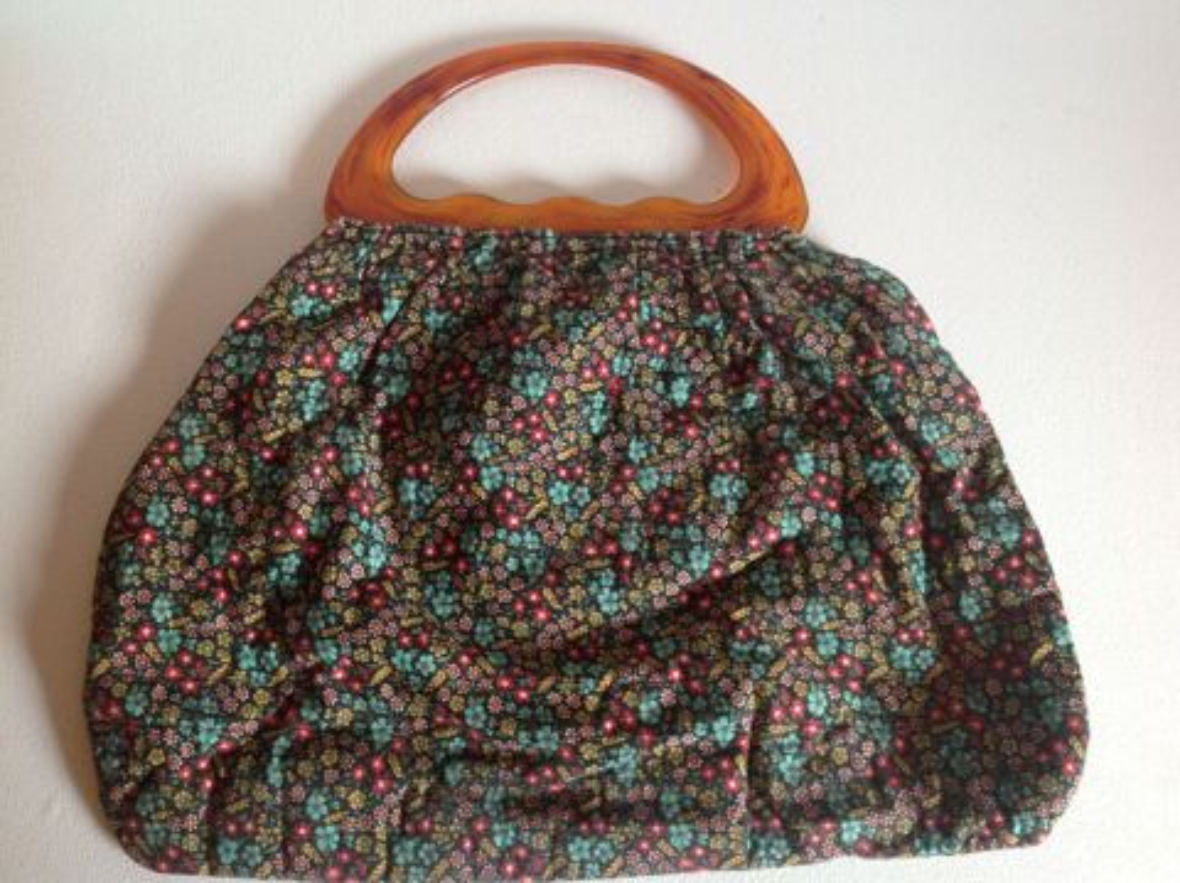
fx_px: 1192
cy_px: 442
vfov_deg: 40.6
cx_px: 590
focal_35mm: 35
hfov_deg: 52.7
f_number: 2.4
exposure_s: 1/15
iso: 125
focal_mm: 4.28
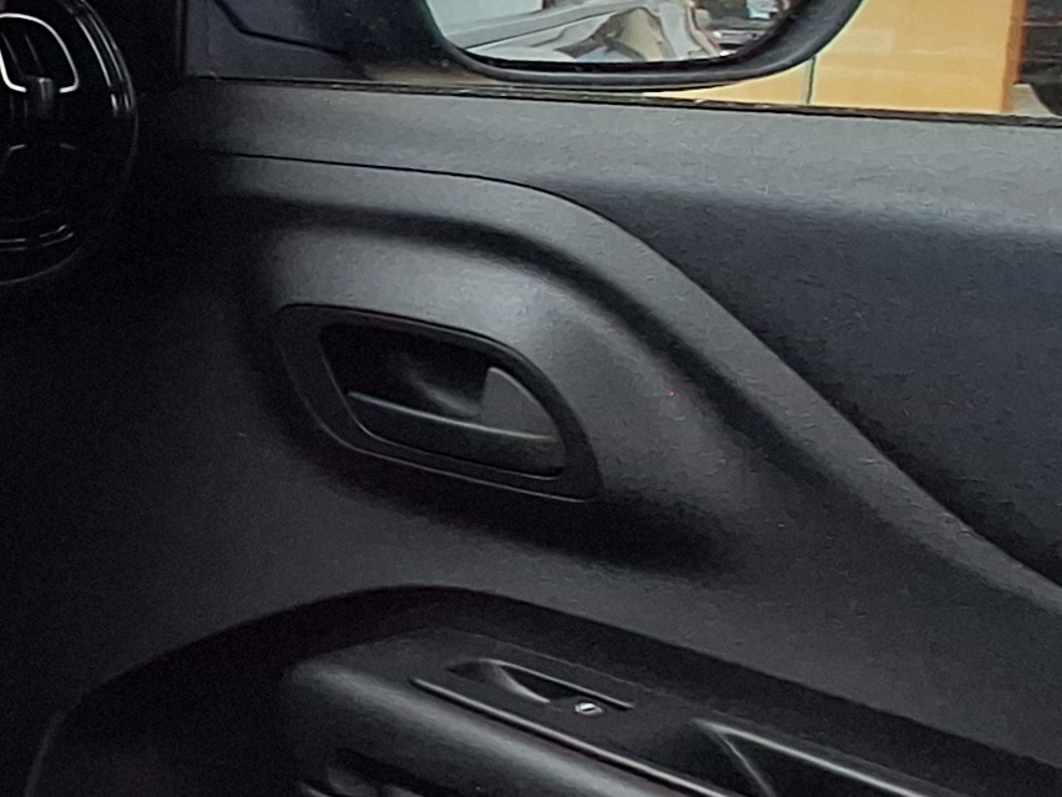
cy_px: 105
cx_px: -1285
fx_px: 1871
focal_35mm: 61
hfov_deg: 17.0
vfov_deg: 23.5
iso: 50
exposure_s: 1/120
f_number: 2.2
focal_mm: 1.74
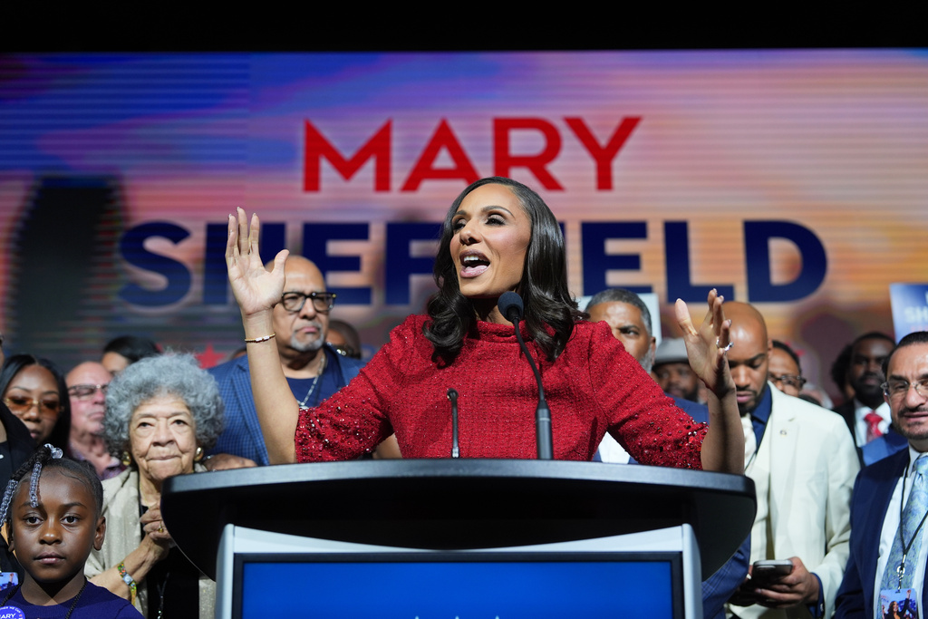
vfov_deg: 28.1
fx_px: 1237
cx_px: 464
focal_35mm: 48
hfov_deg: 41.1
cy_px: 310
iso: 800
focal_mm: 48
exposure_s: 1/1000
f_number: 2.8
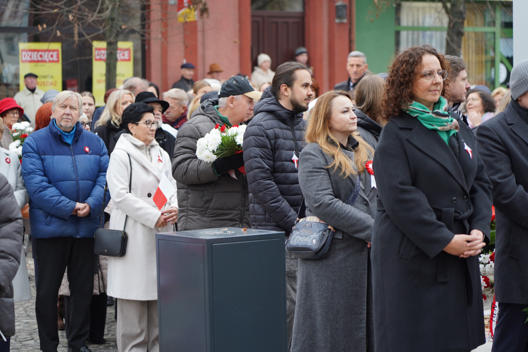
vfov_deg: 13.0
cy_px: 176
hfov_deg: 19.5
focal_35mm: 105
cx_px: 264
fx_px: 1540
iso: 250
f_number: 4
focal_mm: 105
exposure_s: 1/100
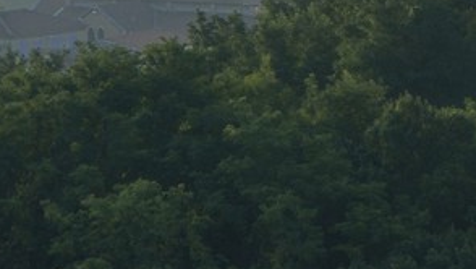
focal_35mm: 910
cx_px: 1255
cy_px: -472
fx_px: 11496
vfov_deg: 1.3
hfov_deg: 2.4
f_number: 10
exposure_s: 1/200
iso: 200
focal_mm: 160
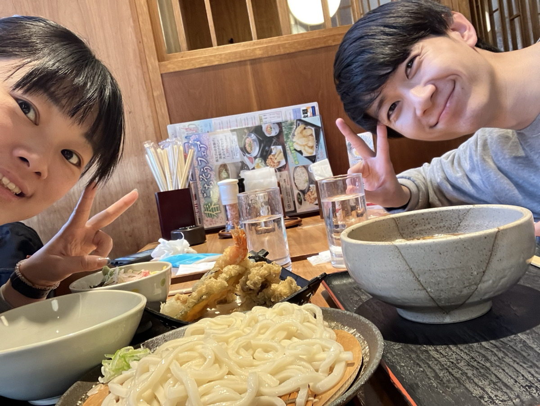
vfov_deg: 44.2
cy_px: 203
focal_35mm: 32
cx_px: 270
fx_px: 500
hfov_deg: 56.8
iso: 250
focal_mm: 2.87
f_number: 2.2
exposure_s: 1/60
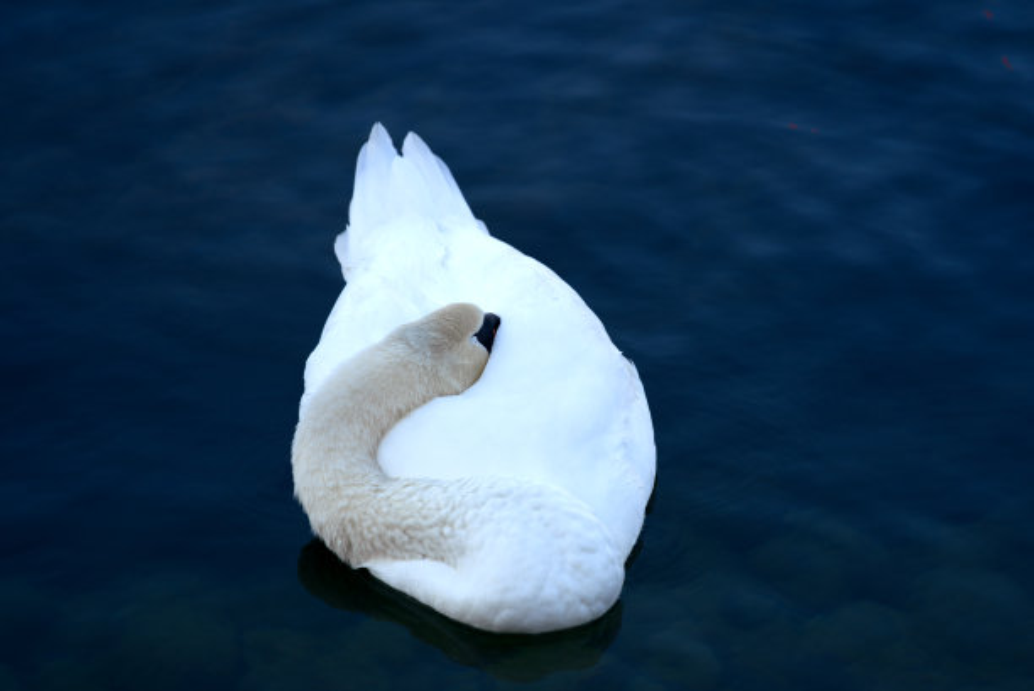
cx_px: 517
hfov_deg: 10.3
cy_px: 346
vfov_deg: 6.9
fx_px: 5748
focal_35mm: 200
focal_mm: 200
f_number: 4
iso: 100
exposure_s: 1/250
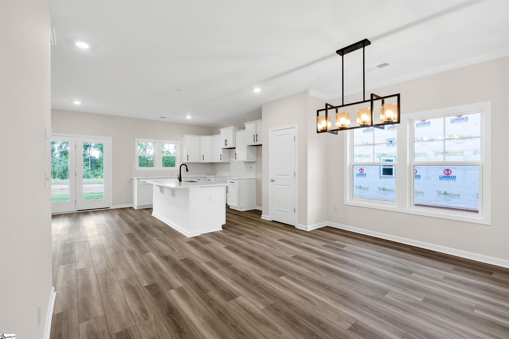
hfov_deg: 96.7
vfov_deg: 73.8
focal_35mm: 16
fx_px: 226
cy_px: 170
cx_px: 254
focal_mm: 16
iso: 320
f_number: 9
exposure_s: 1/20
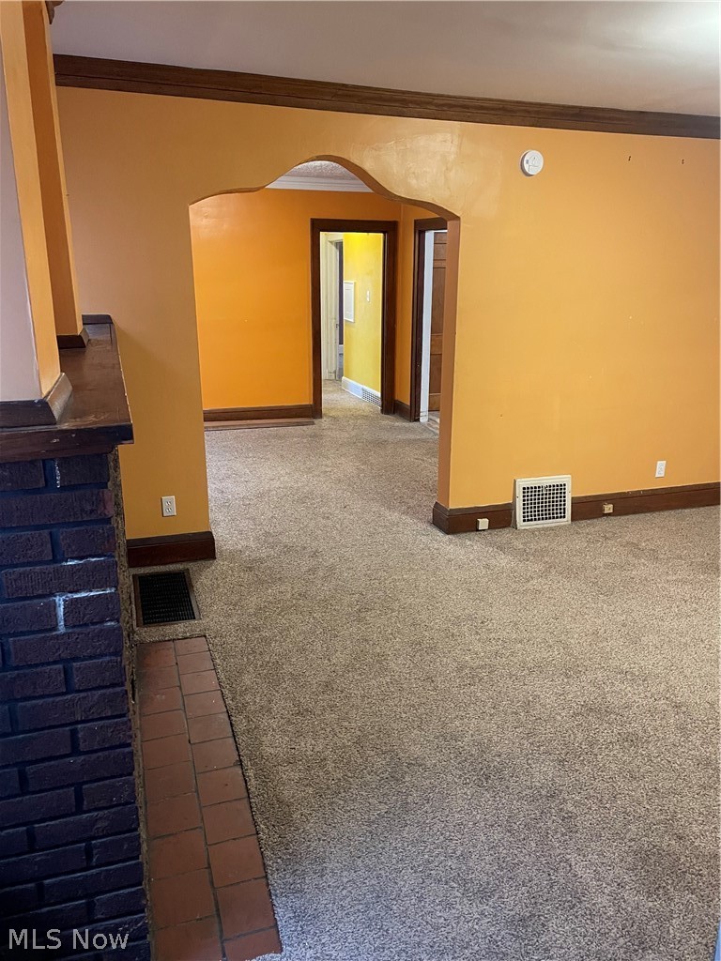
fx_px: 722
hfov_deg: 53.1
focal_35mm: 26
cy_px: 480
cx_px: 360
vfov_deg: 67.3
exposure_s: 1/60
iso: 400
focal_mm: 4.2
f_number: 1.6
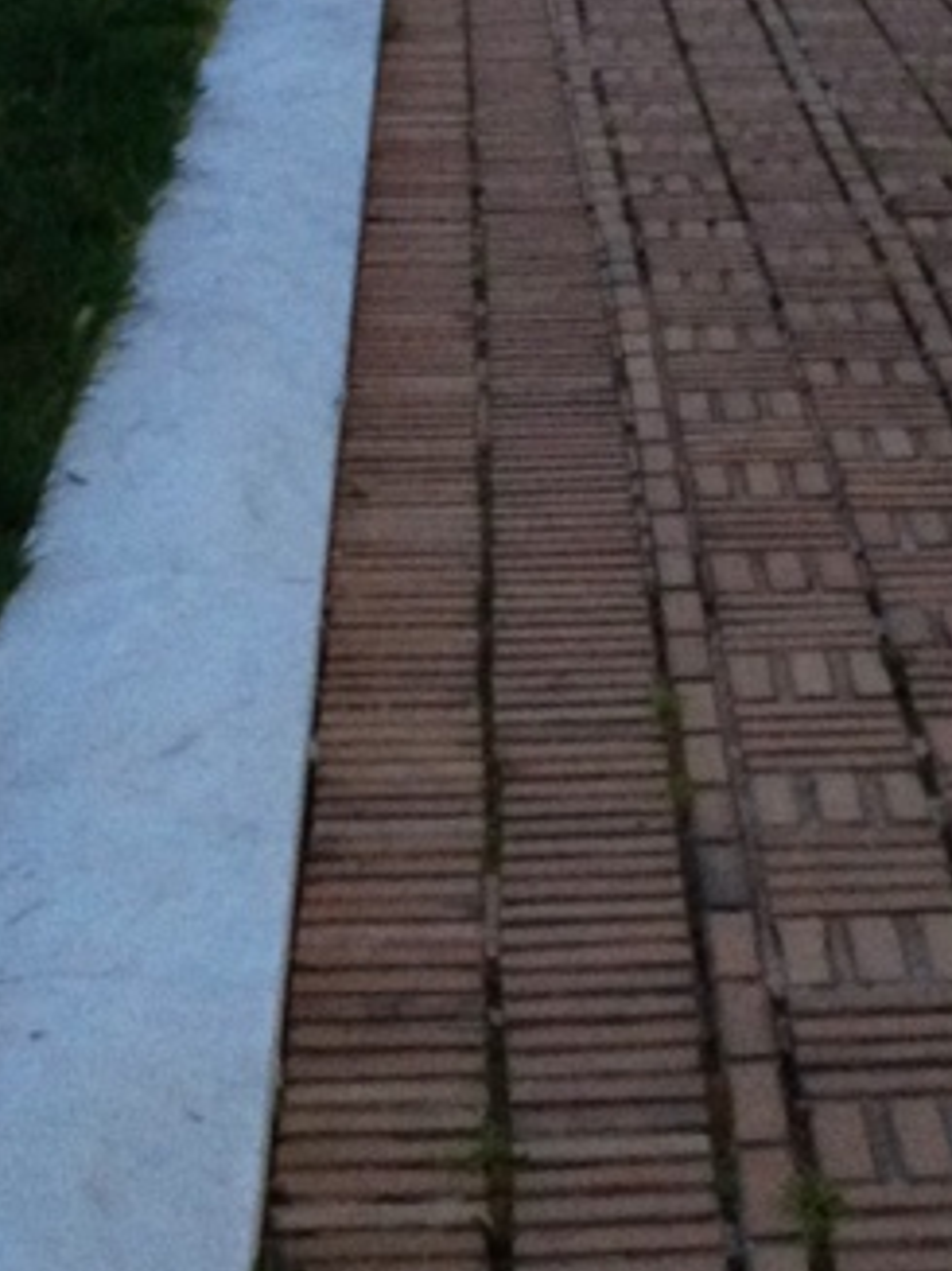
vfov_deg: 13.3
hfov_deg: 10.6
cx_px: 1228
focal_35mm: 137
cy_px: -843
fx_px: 5027
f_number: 2.4
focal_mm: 4.28
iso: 160
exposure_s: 1/20
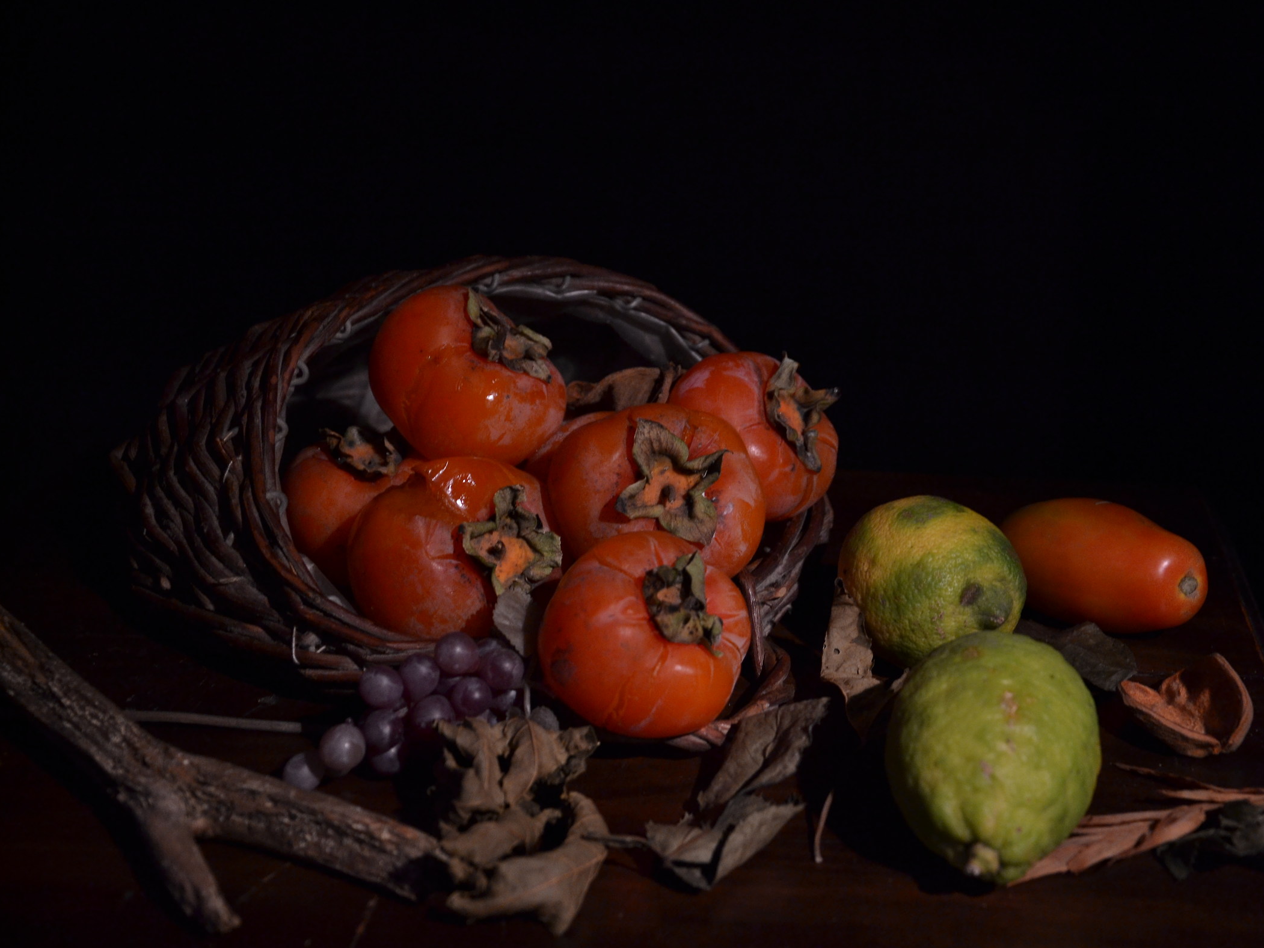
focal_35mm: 56
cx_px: 708
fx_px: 2045
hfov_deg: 34.3
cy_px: 476
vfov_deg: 26.1
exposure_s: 1/6
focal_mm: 34
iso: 400
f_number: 5
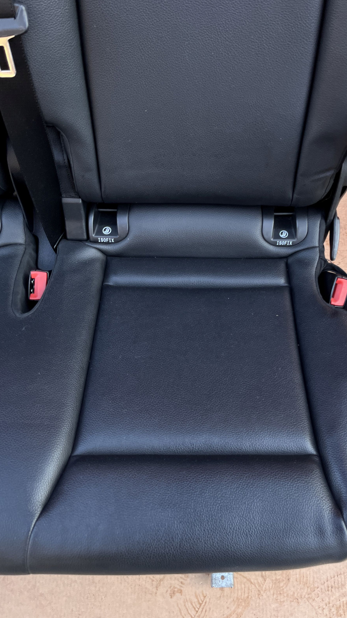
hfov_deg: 39.9
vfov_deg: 66.1
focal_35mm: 29
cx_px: 219
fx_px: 474
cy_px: 304
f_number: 1.6
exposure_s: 1/254
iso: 40
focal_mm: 5.1
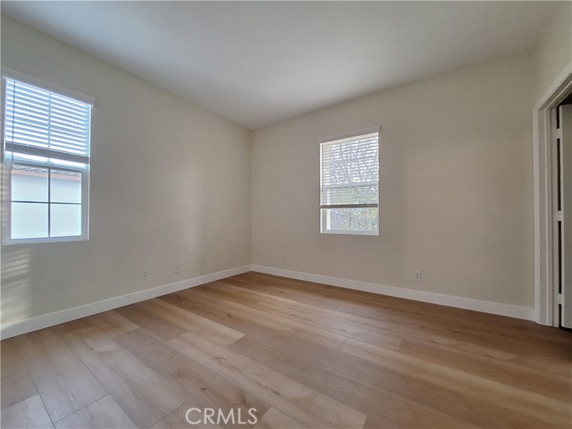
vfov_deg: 89.9
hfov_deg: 106.2
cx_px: 286
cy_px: 214
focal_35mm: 13
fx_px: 215
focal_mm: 1.74
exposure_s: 1/50
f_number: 2.2
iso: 200
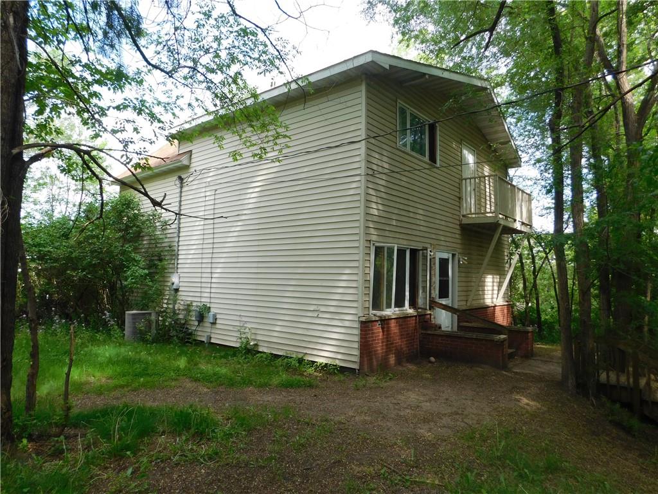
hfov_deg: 73.9
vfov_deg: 58.9
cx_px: 329
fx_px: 437
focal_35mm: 23
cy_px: 247
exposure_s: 1/320
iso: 125
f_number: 3
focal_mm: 4
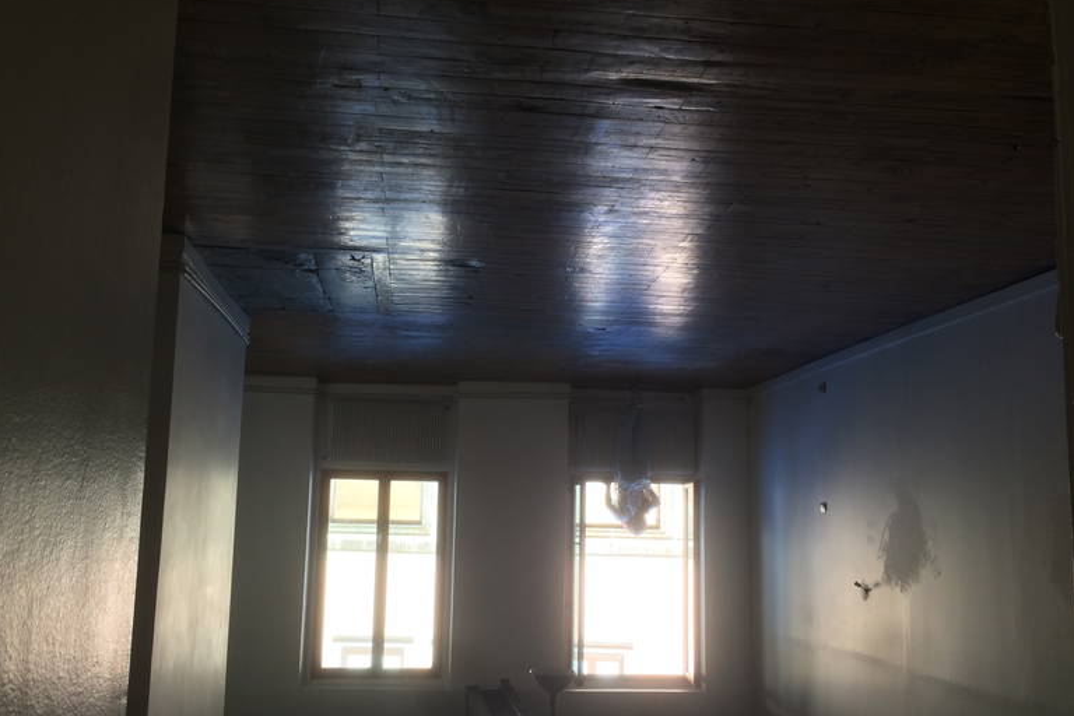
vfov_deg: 42.2
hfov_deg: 60.3
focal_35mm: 31
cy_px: 404
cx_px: 524
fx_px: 925
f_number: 2.2
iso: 50
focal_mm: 4.15
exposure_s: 1/120
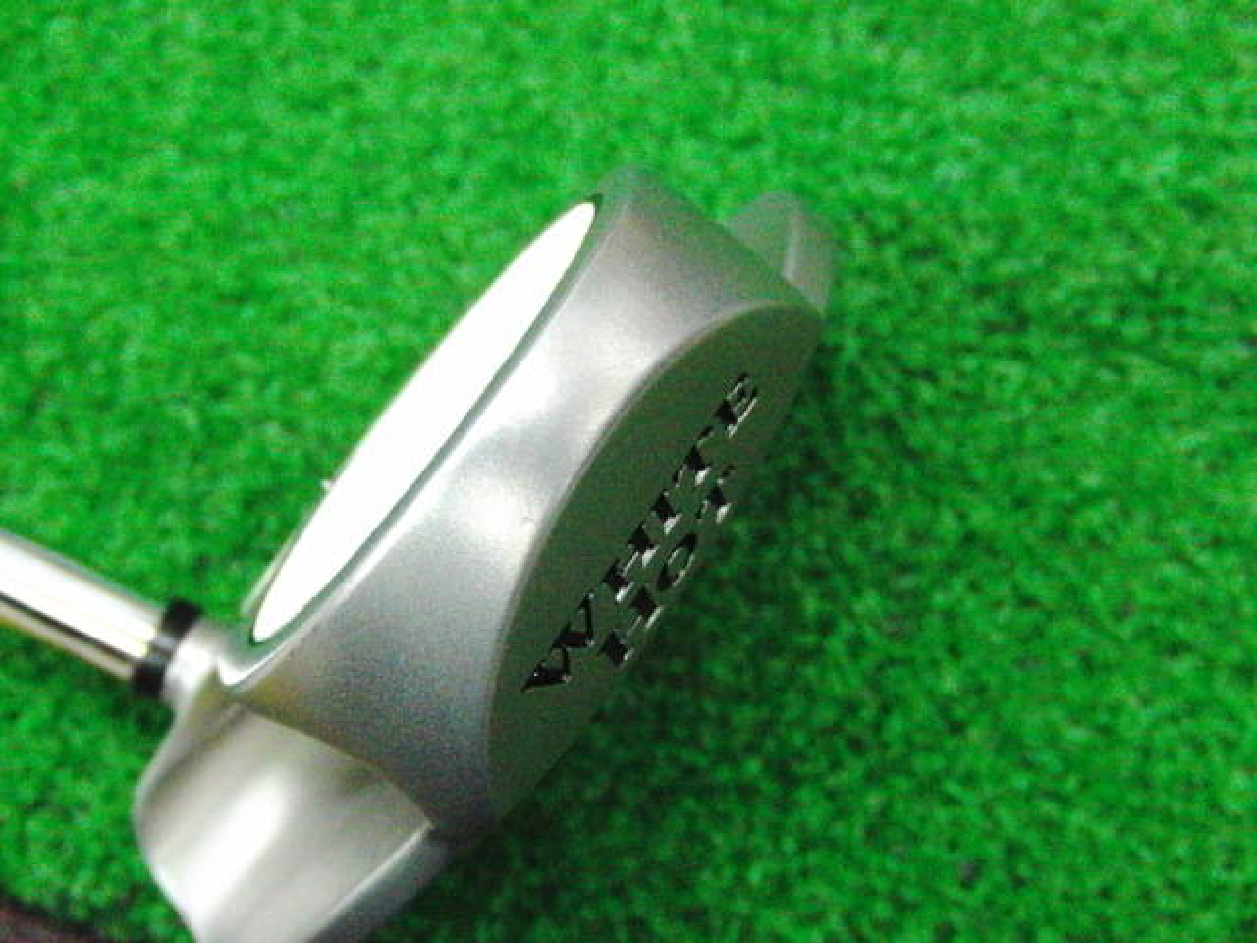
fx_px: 1344
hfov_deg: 50.1
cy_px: 472
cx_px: 628
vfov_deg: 38.7
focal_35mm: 37
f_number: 3.6
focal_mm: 6.42
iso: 3200
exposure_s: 1/200
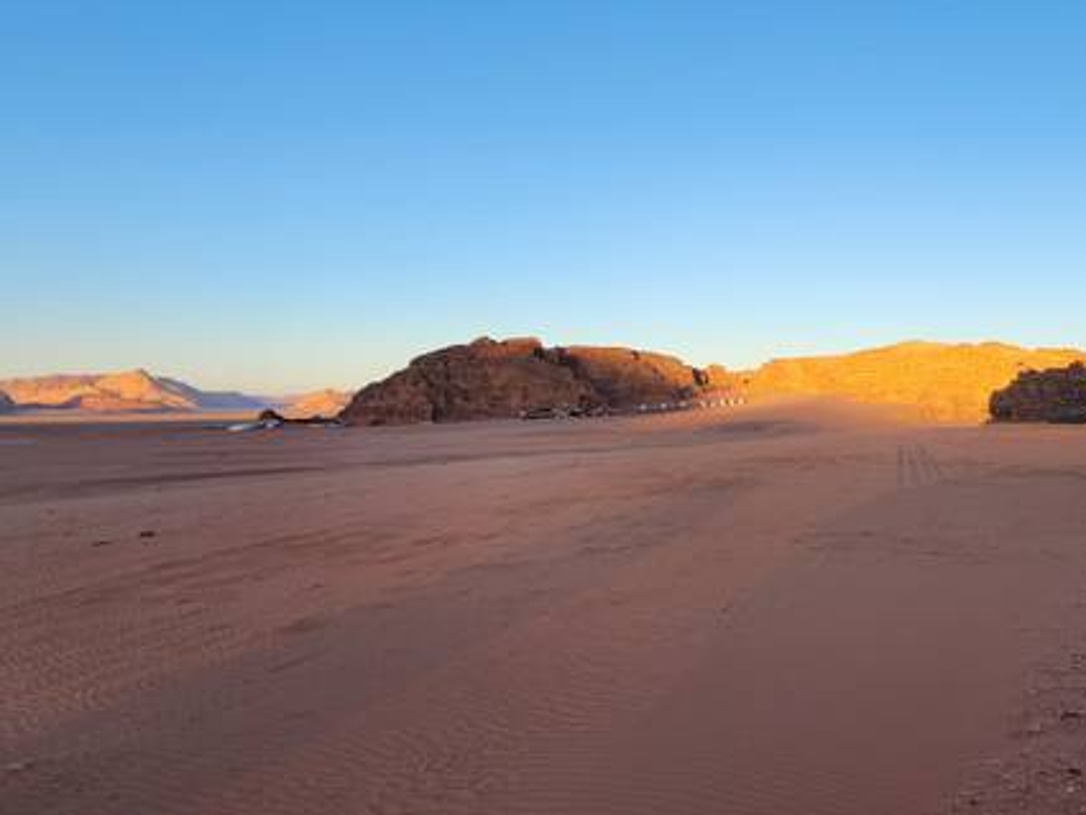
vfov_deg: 61.1
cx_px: 836
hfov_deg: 70.4
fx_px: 690
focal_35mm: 22
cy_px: 399
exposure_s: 1/379
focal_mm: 2.2
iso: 50
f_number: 2.2
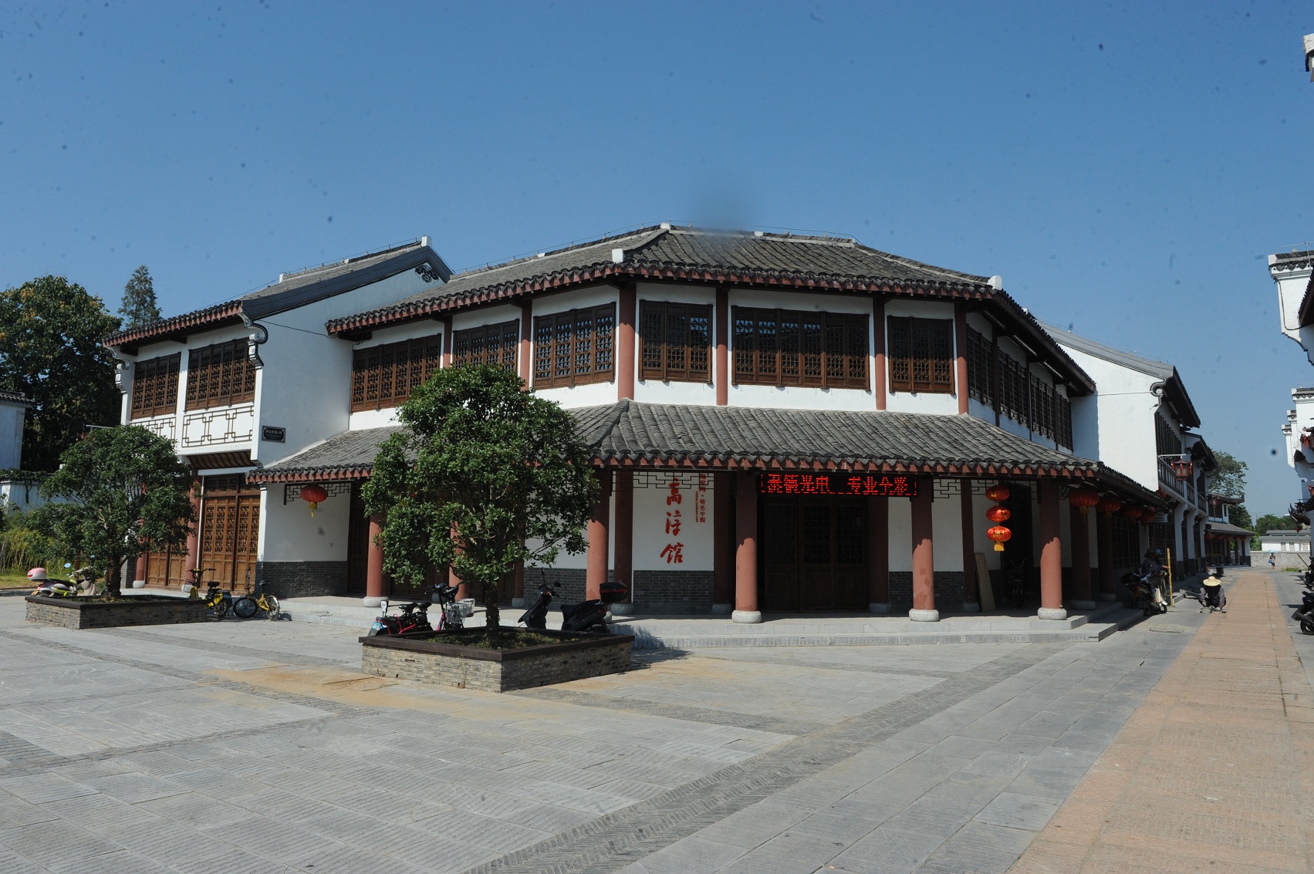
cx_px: 657
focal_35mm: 24
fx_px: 875
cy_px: 437
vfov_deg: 53.1
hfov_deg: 73.8
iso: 1000
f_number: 16
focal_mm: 24
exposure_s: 1/1000
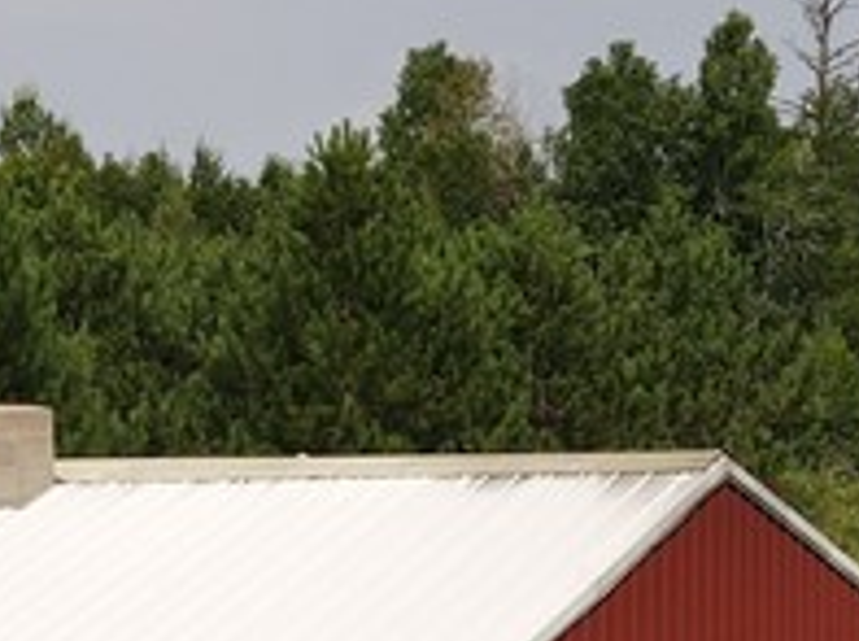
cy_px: 746
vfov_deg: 11.6
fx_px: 3096
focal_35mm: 125
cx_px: 9
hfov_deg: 15.5
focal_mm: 4.5
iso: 100
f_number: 2.8
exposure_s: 1/60
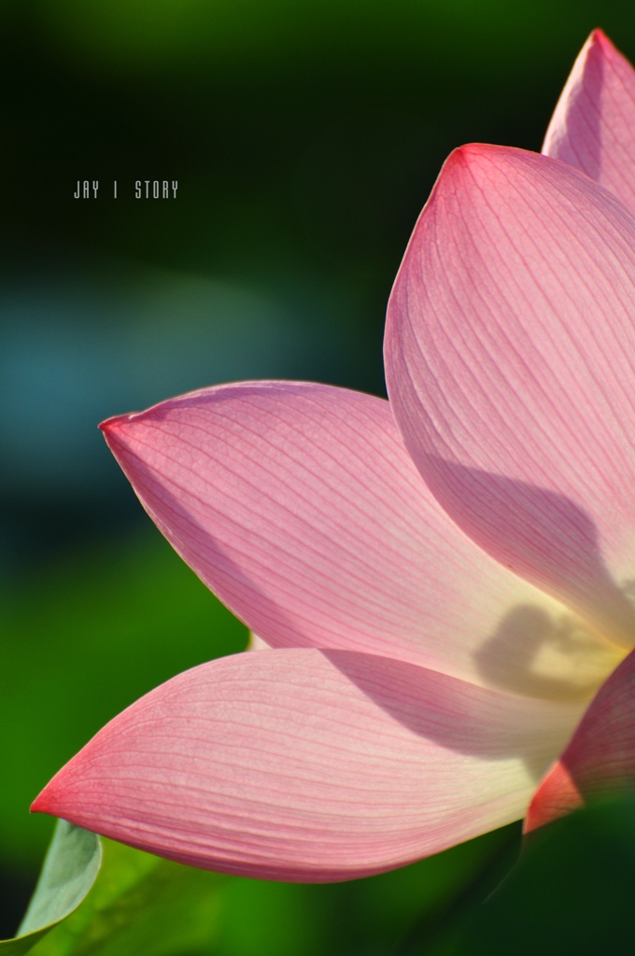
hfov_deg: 3.0
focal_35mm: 450
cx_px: 318
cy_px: 478
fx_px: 11938
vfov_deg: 4.6
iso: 200
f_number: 7.1
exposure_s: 1/640
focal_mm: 300
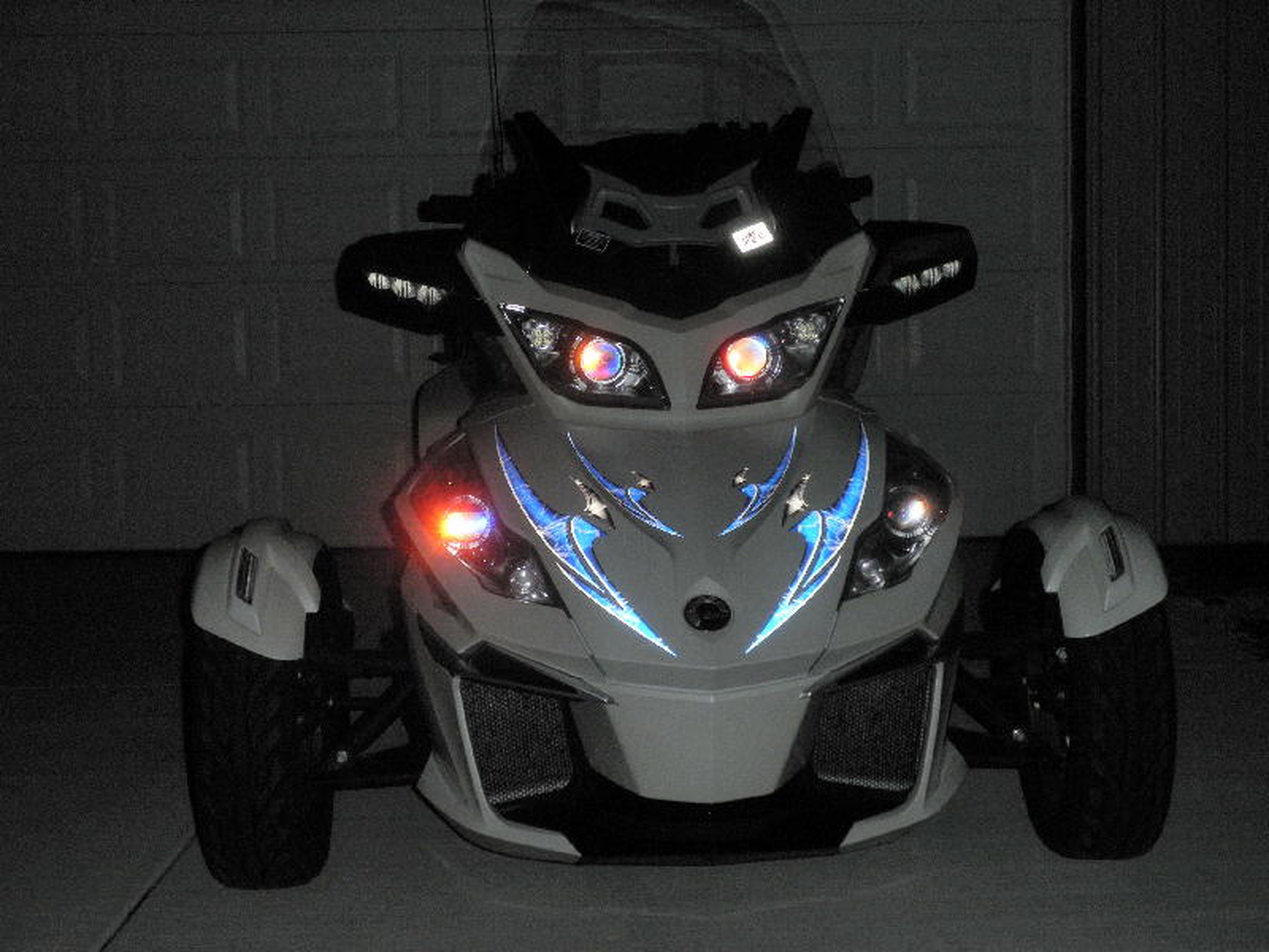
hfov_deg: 32.7
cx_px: 634
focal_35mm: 59
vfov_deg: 24.8
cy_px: 476
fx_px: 2163
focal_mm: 10.5
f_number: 3.8
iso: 200
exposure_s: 1/100
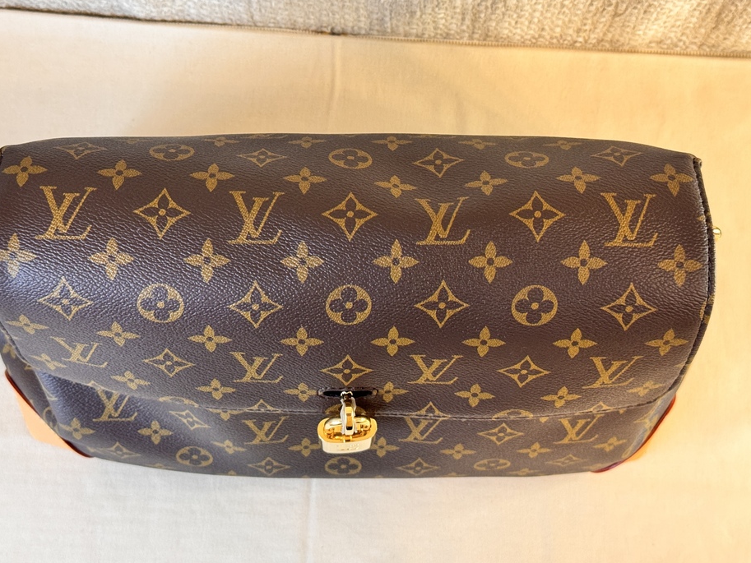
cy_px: 257
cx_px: 357
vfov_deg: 27.5
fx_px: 1150
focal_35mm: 53
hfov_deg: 36.2
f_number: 1.78
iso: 250
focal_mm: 6.76
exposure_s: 1/53
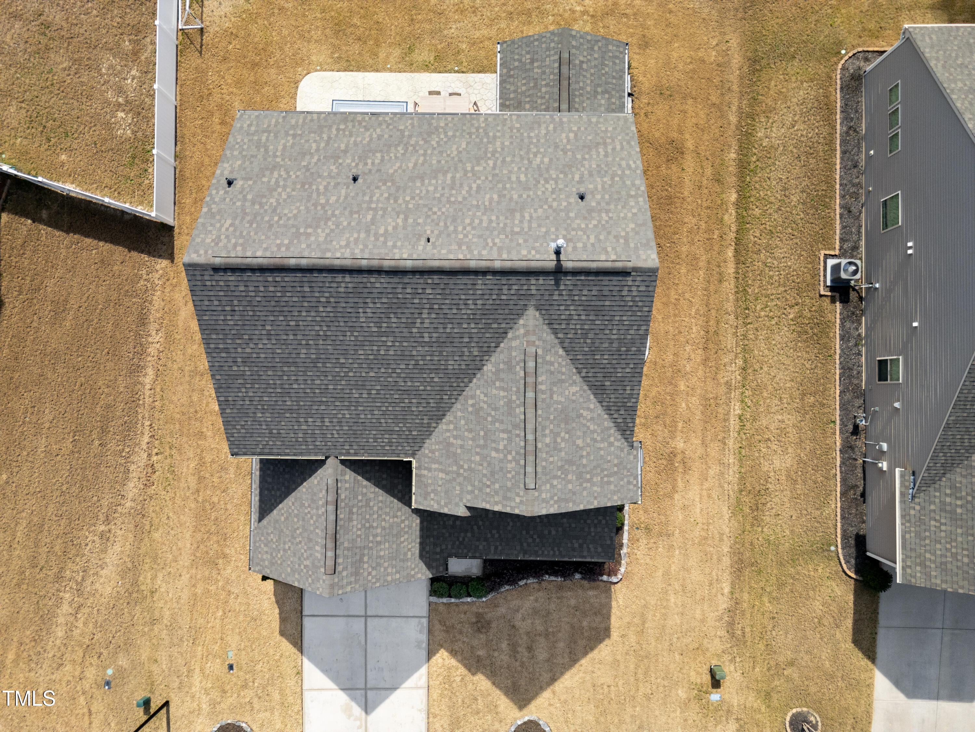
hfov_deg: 71.6
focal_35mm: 24
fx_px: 676
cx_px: 488
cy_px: 366
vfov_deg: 56.8
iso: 100
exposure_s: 1/3200
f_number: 1.7
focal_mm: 6.72
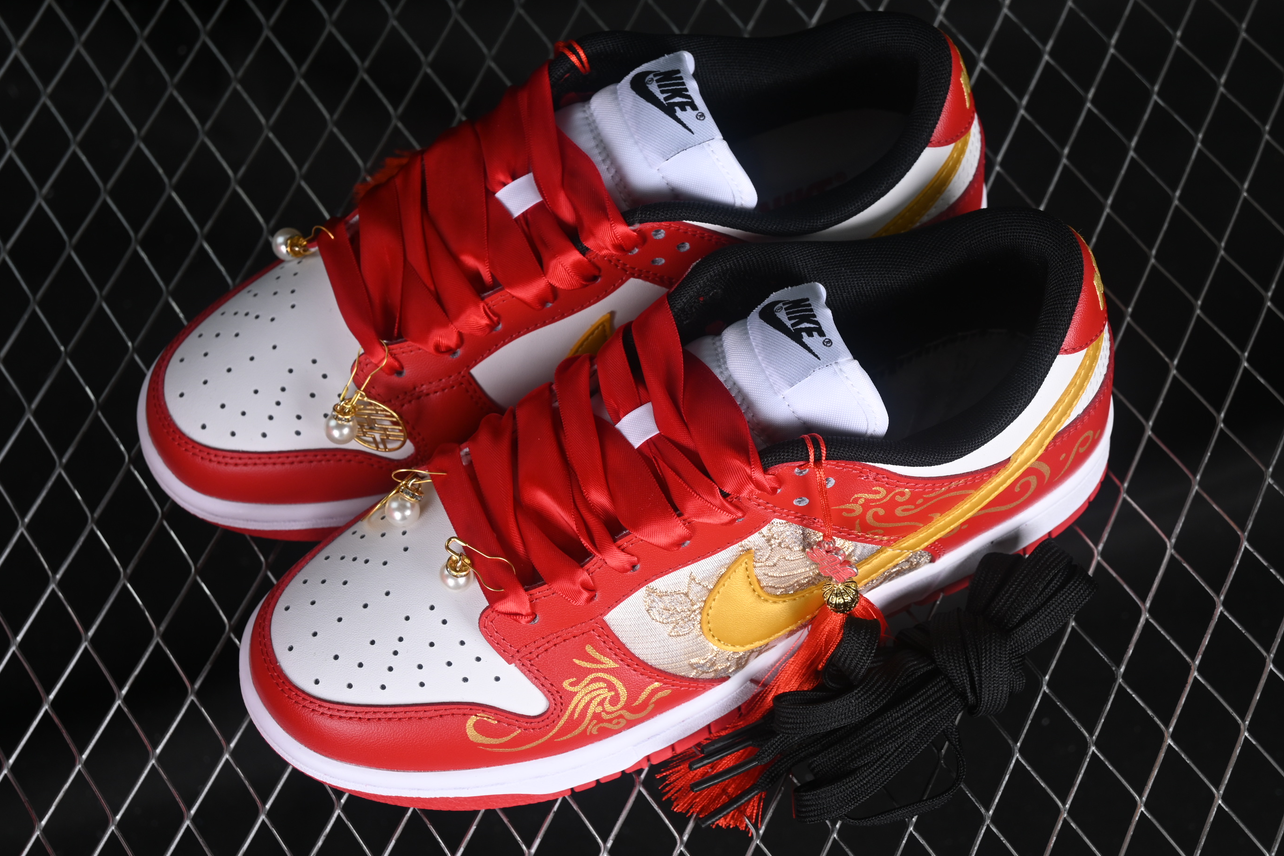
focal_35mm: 76
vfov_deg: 18.0
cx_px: 634
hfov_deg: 26.6
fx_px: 2711
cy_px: 424
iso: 160
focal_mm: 50
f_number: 7.1
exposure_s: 1/80
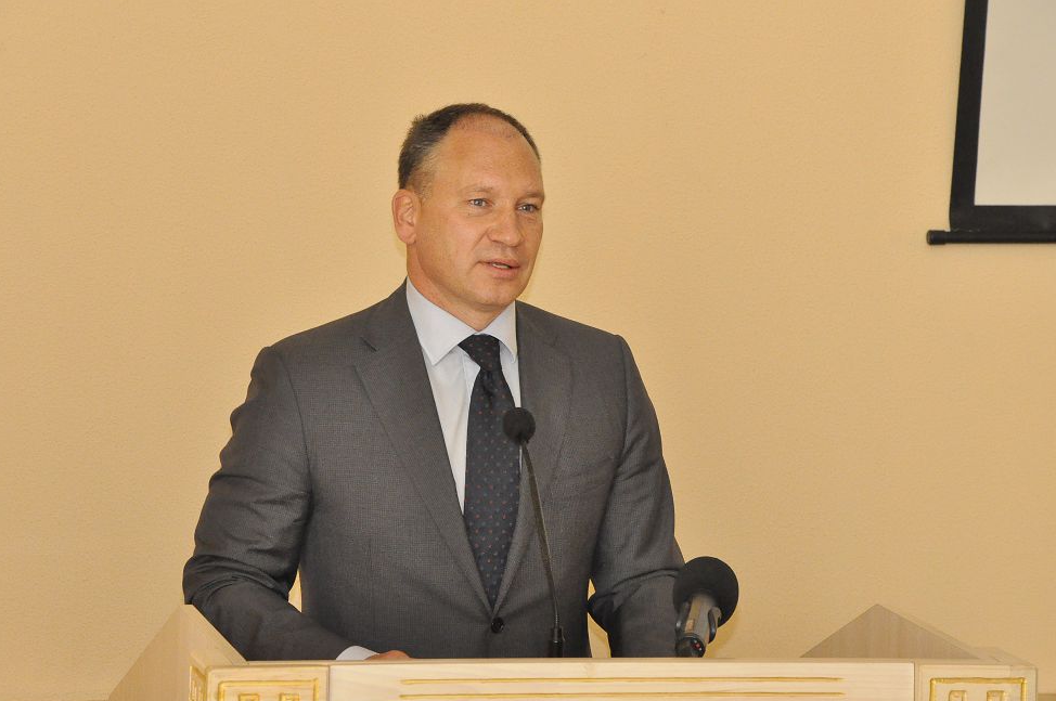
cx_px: 510
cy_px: 367
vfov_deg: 8.3
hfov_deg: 12.4
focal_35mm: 166
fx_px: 4850
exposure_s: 1/200
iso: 3200
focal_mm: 105
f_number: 11
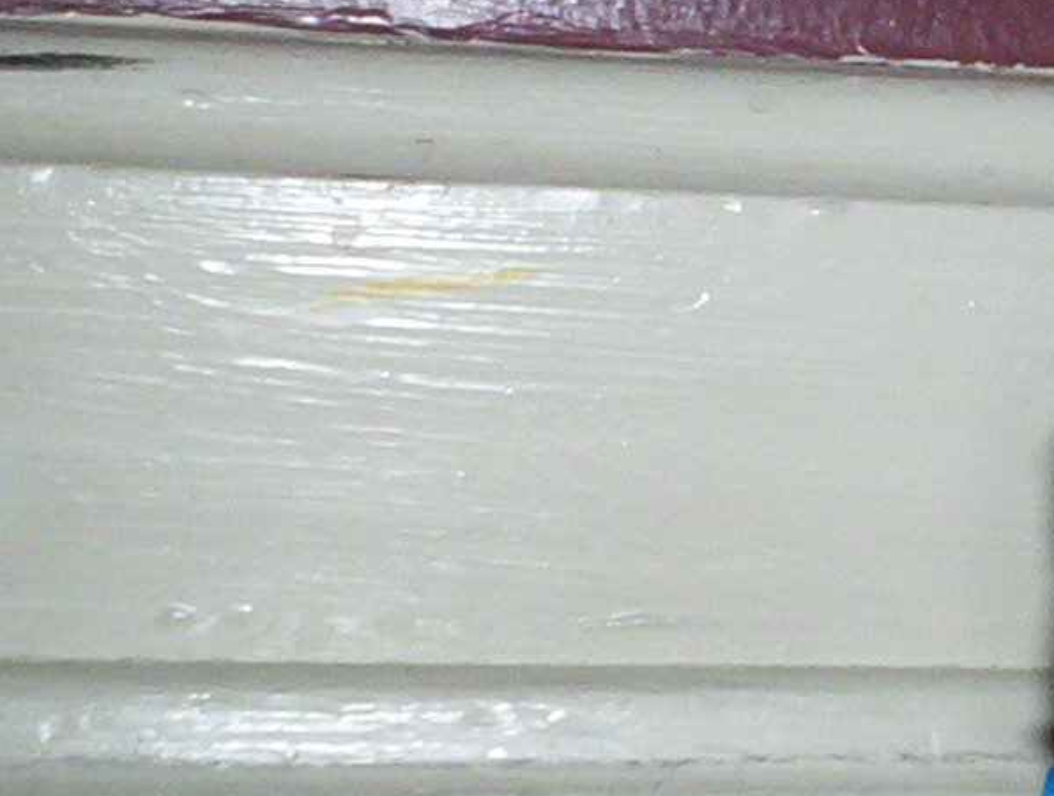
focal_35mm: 104
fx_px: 3174
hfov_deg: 18.1
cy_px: 485
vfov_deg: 14.3
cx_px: 1187
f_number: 4.5
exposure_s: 1/60
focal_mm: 4.99
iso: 140
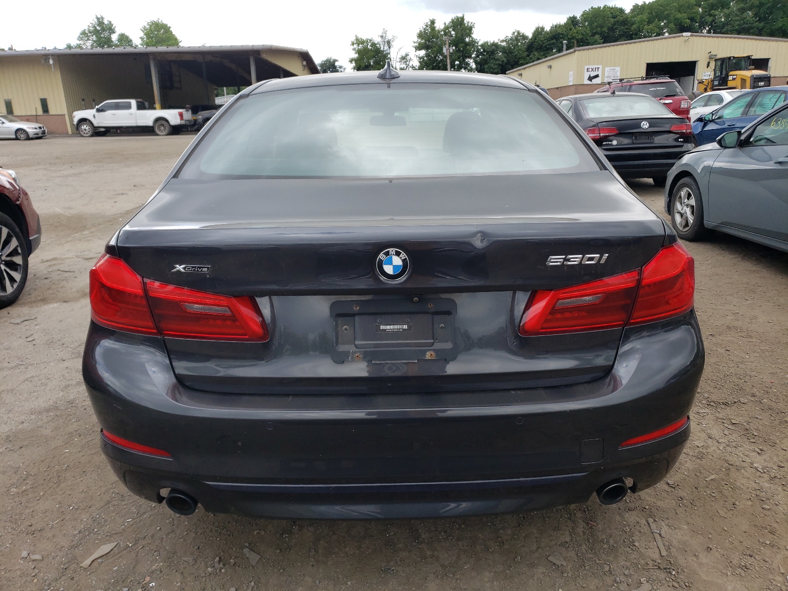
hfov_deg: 67.3
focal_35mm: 26
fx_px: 592
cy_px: 296
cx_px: 394
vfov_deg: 53.1
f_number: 1.5
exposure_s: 1/1111
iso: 50
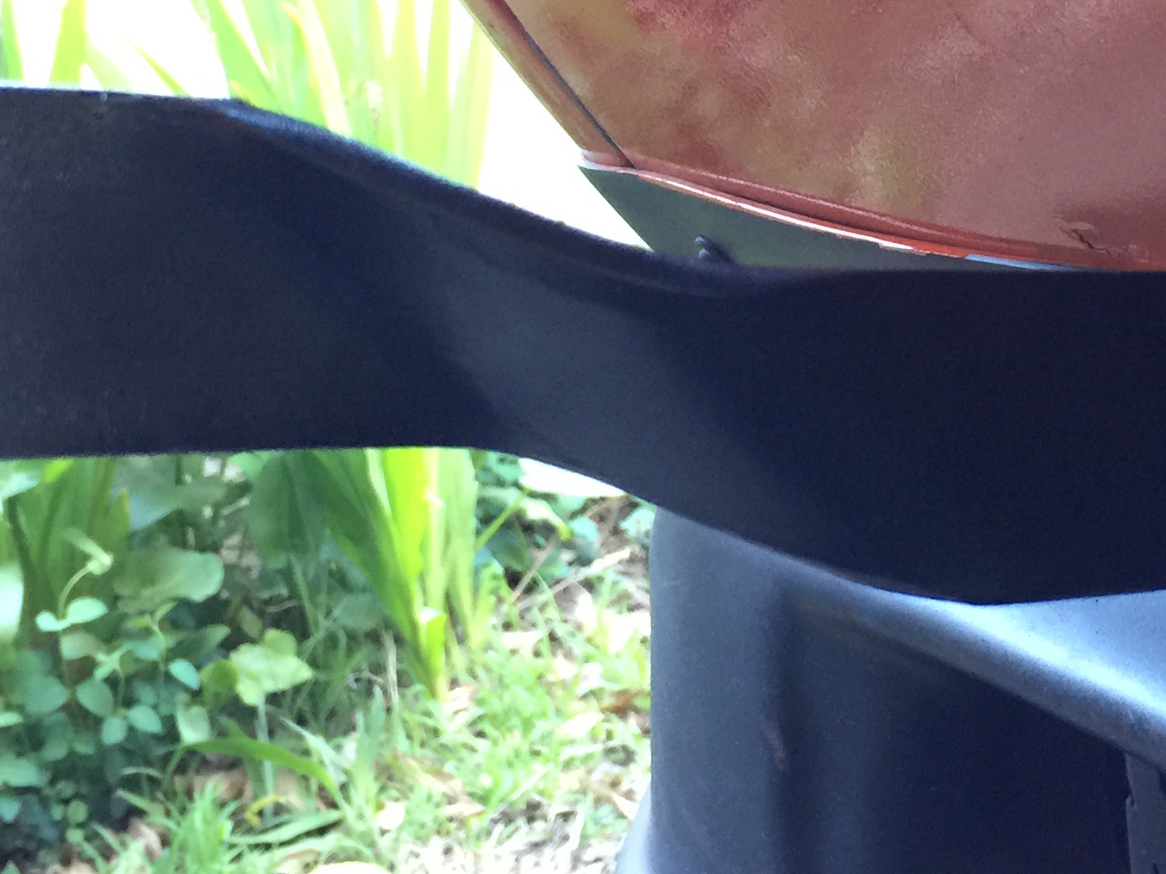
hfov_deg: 27.5
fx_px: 2358
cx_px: 808
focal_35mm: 70
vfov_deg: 20.7
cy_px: 140
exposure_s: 1/15
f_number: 2.2
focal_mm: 4.15
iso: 80
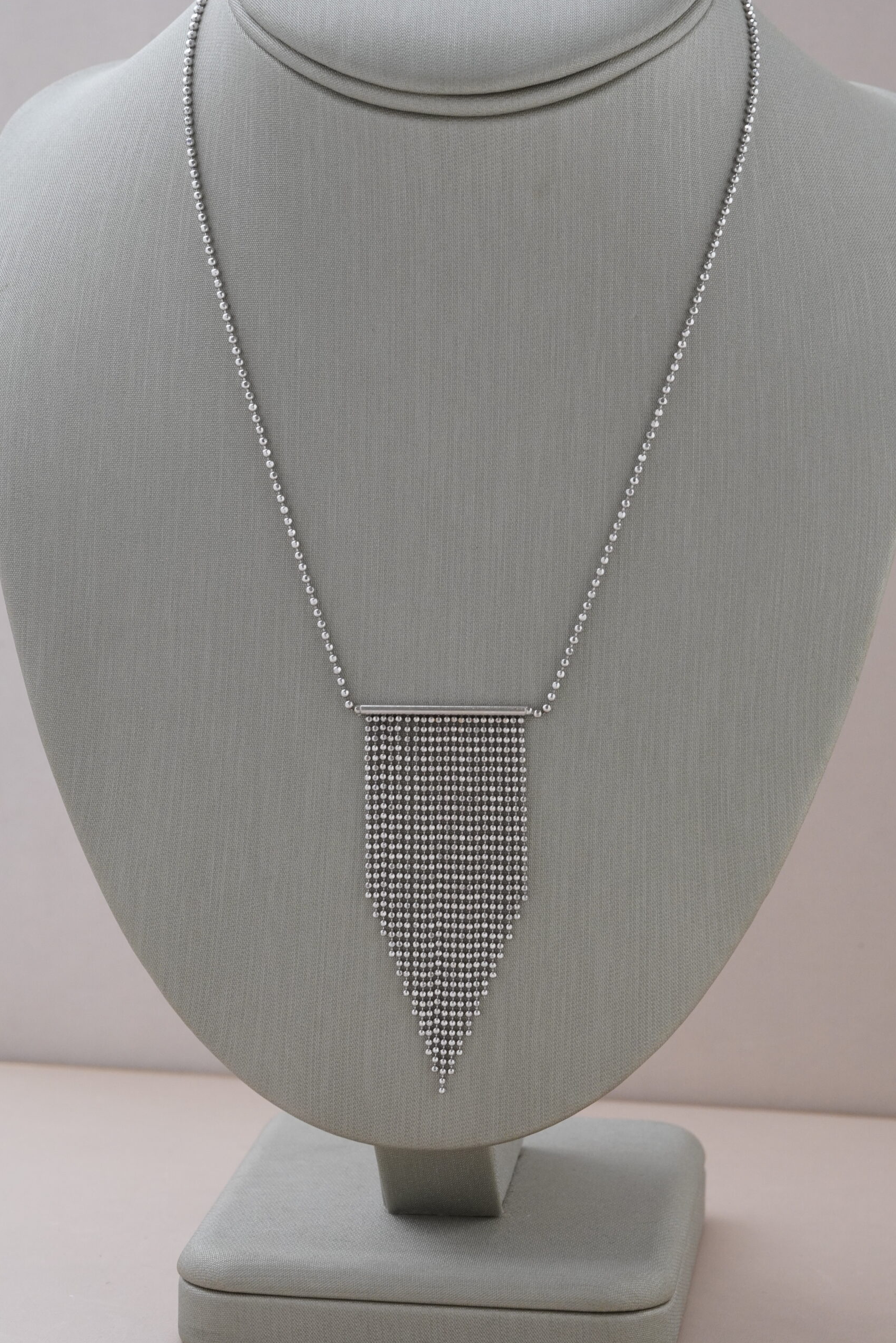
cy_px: 676
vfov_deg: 19.3
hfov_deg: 12.9
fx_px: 3956
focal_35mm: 106
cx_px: 451
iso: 1000
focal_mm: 70
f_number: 11
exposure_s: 1/100
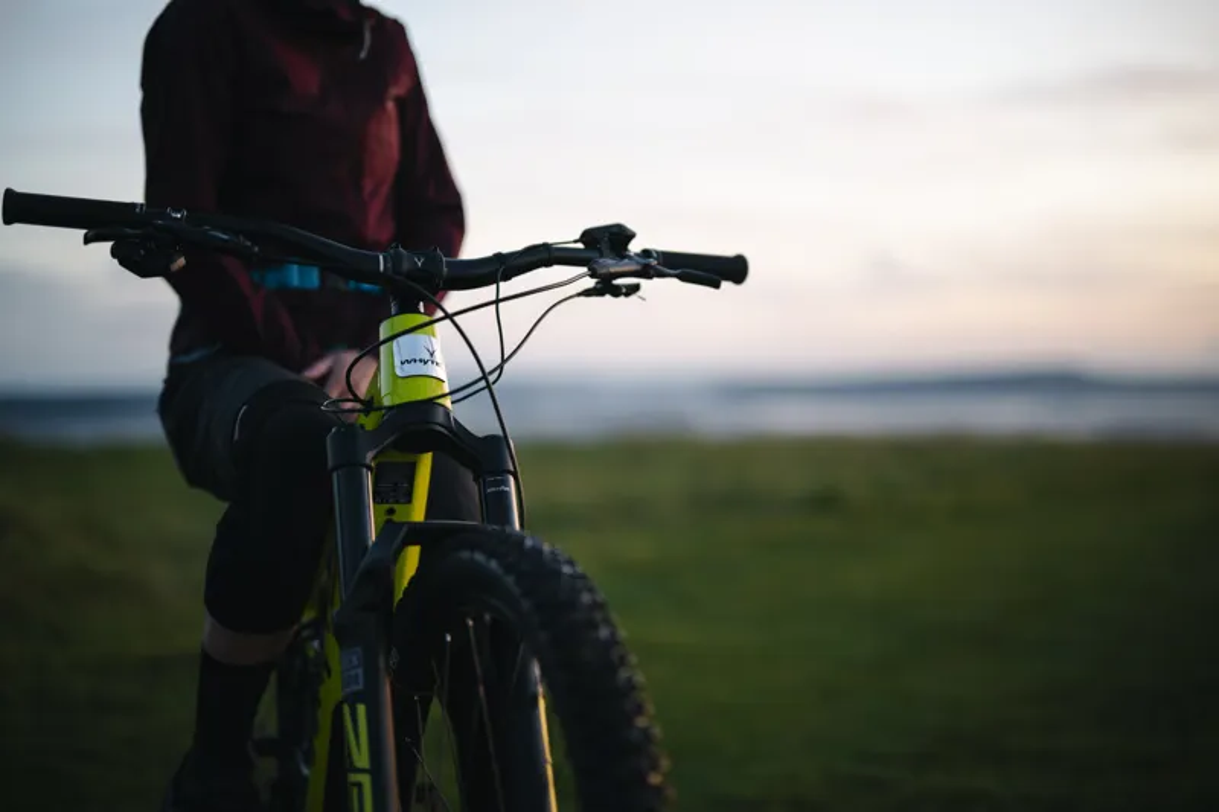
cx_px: 610
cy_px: 406
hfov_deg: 39.6
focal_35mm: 50
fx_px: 1693
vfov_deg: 27.0
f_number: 1.2
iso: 125
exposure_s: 1/160
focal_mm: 50
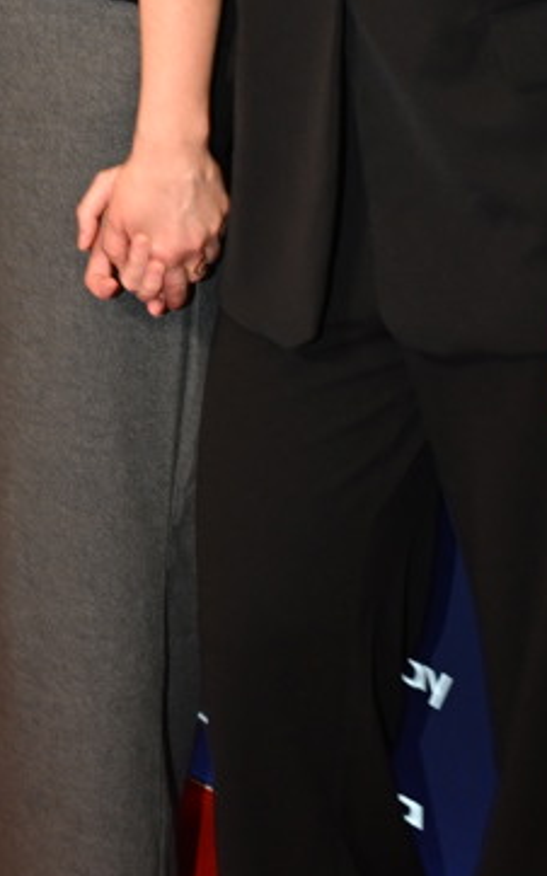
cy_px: 28
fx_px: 2363
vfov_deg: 20.4
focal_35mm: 99
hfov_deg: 13.0
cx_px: -19
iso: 1000
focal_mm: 34
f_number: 4.5
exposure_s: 1/160
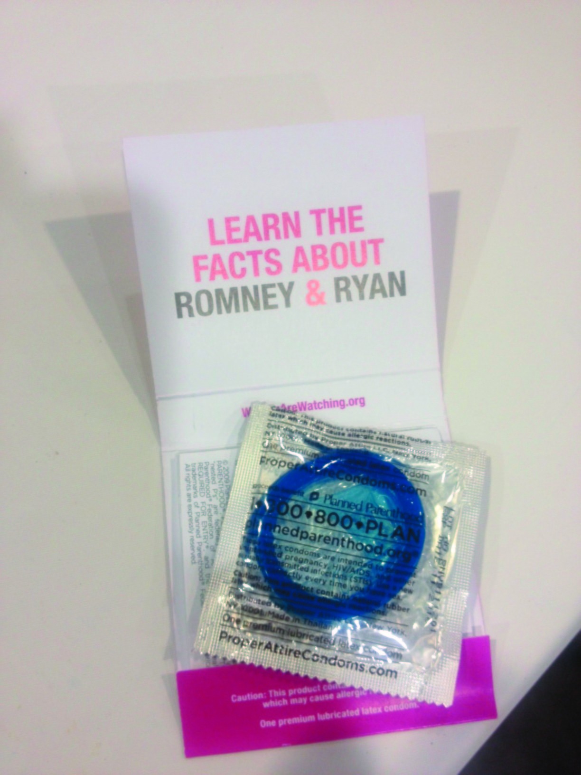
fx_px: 783
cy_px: 388
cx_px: 290
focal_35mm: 35
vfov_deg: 52.6
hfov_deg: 40.7
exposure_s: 1/24
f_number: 2.4
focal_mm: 4.28
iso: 64
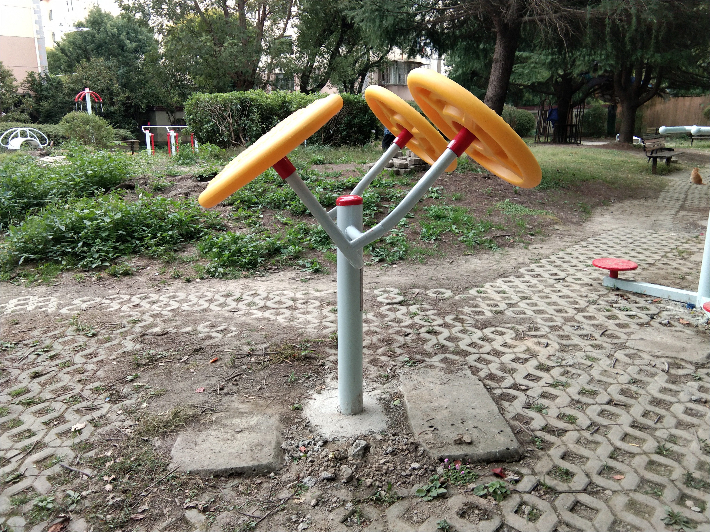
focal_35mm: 31
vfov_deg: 45.4
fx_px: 636
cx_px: 355
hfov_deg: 58.4
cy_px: 266
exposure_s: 1/50
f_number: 2.2
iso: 160
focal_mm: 3.69
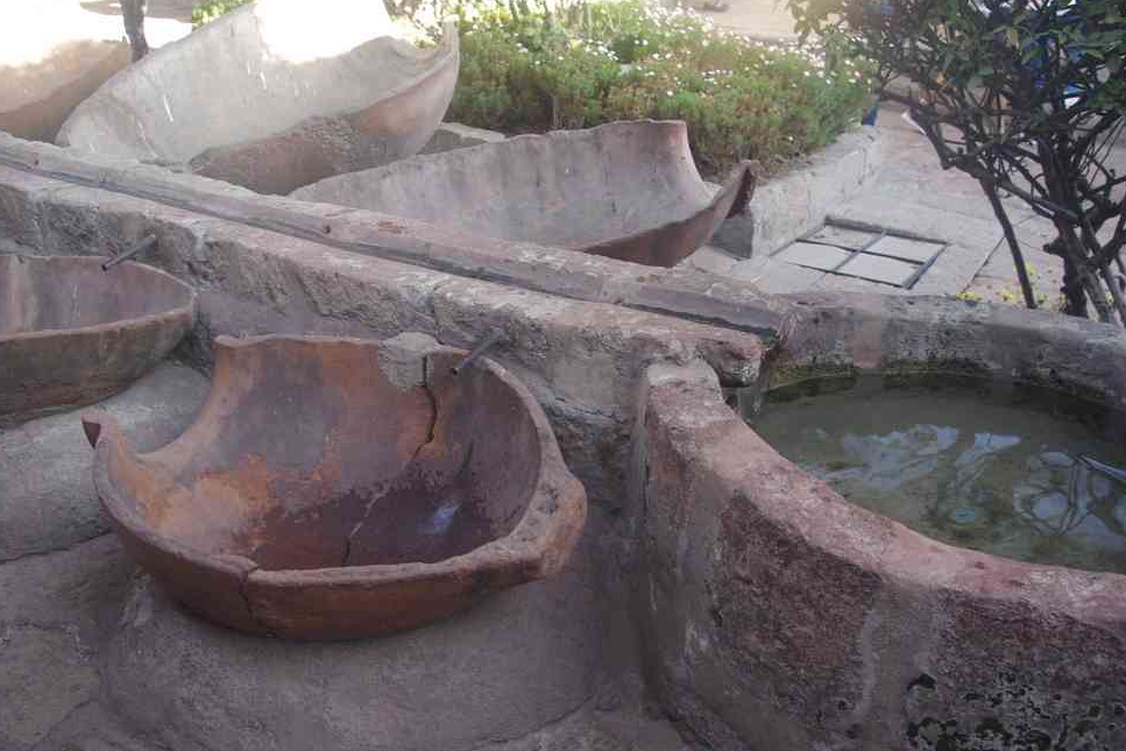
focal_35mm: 31
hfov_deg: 60.3
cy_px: 364
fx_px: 970
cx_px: 569
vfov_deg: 42.3
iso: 800
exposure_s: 1/50
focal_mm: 20
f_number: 5.6
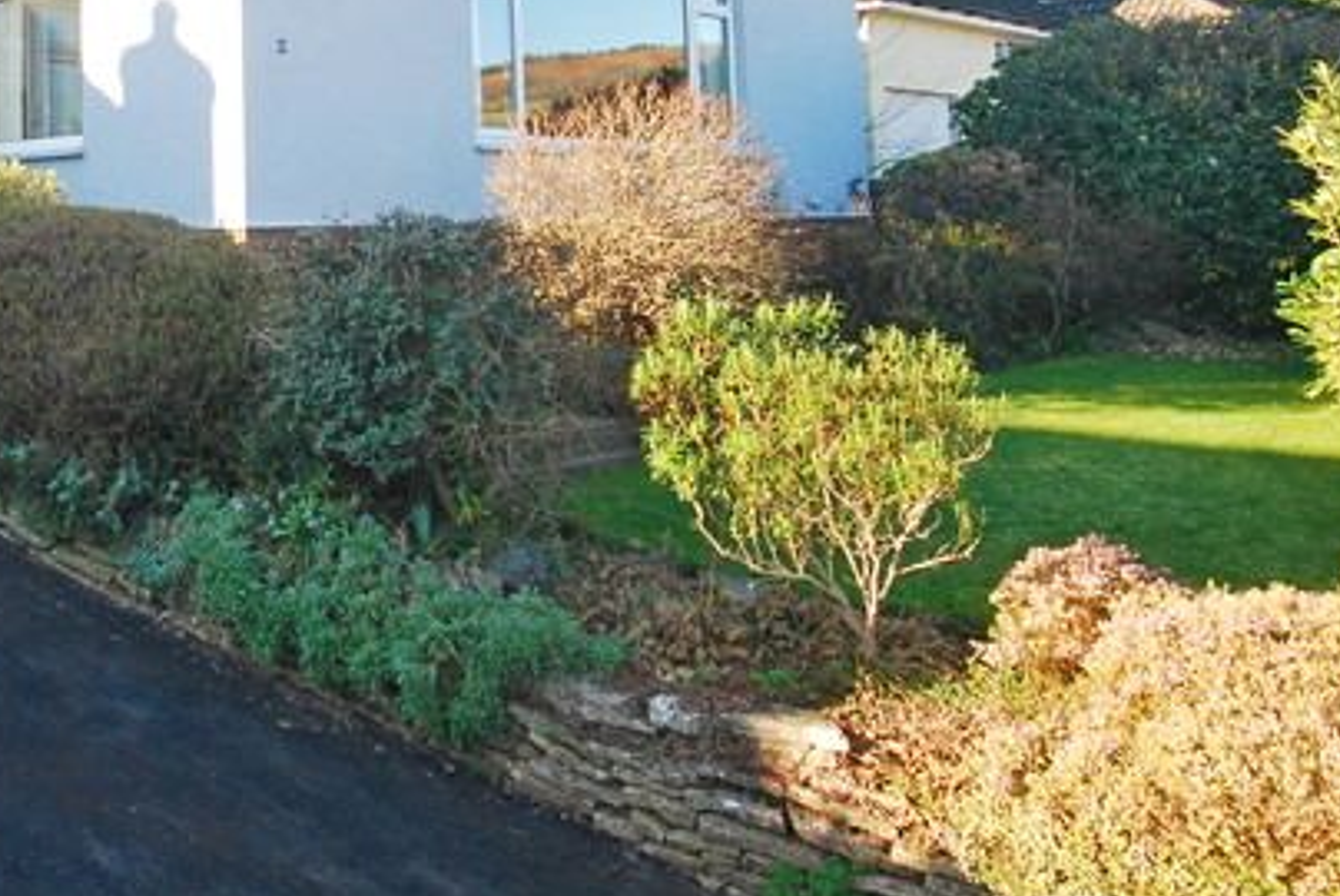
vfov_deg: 32.9
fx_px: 1415
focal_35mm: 38
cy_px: 55
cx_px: 216
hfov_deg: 47.1
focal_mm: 10
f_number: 8
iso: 200
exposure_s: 1/80
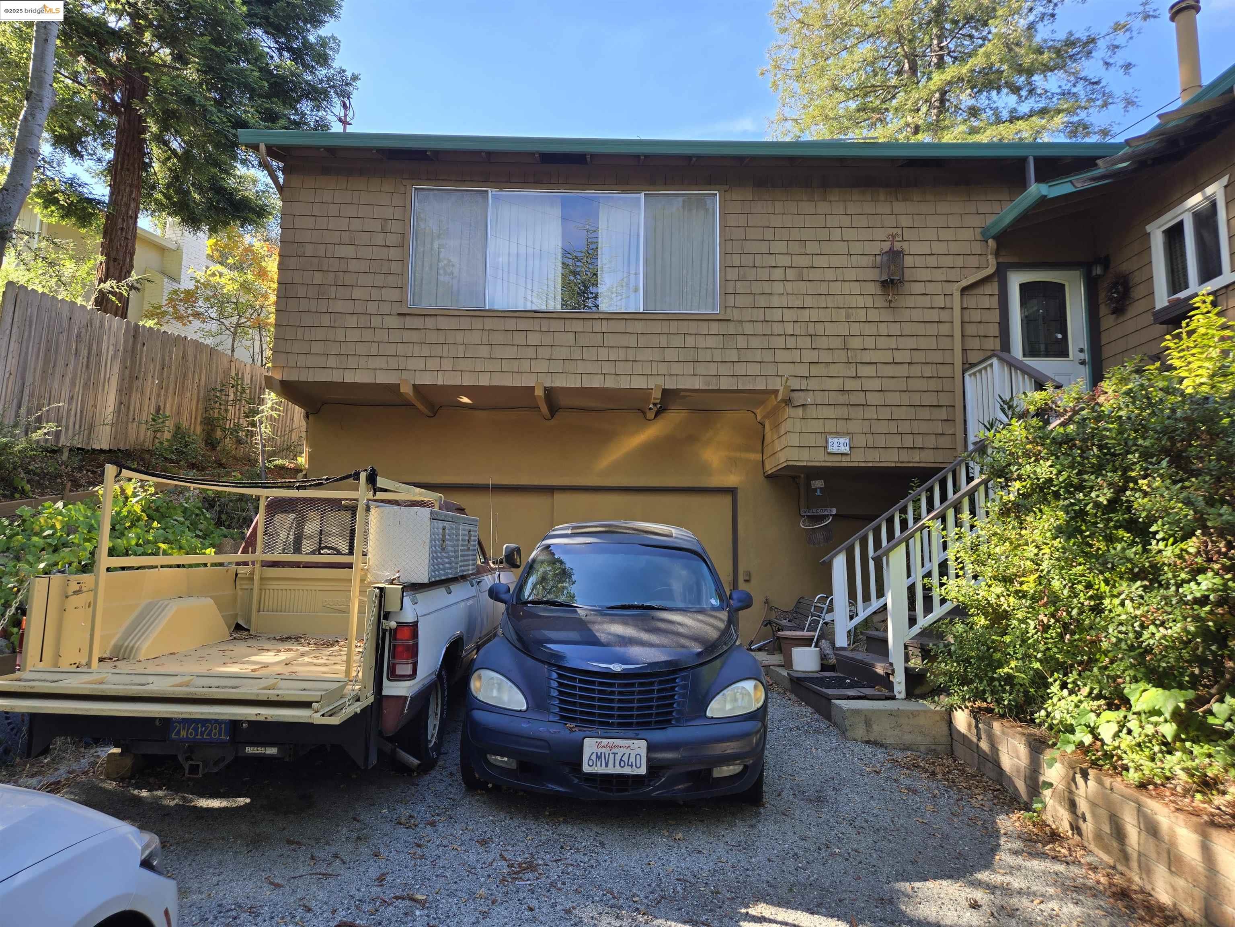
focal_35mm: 23
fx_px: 821
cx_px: 618
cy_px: 464
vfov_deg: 58.9
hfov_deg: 73.9
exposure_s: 1/398
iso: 25
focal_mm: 5.4
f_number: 1.8
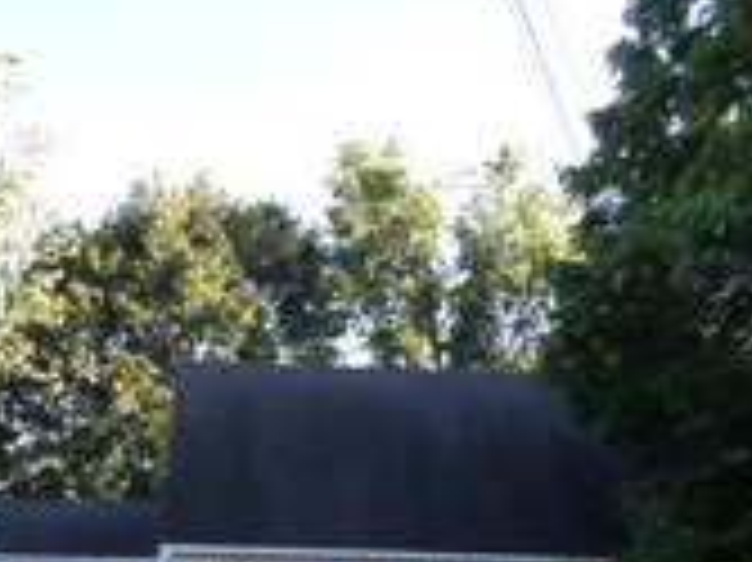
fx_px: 1216
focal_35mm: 56
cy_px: 490
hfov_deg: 34.0
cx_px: 248
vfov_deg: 25.4
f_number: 3.5
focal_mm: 4.9
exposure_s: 1/125
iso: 100
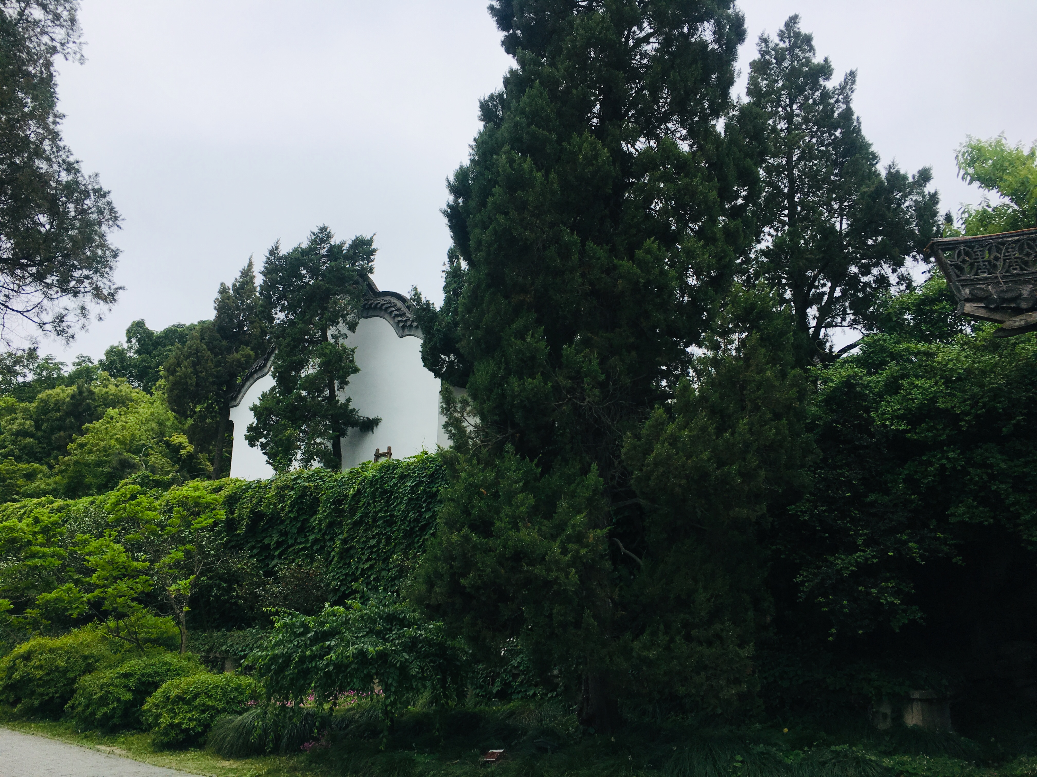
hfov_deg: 61.7
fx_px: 869
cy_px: 388
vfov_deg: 48.2
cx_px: 518
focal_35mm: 29
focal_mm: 4.15
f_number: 2.2
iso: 25
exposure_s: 1/793
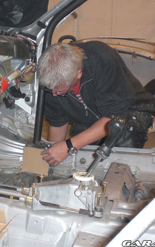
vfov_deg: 38.9
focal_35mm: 52
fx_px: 351
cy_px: 122
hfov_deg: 24.7
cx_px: 44
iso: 200
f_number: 3.1
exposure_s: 1/60
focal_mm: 6.3
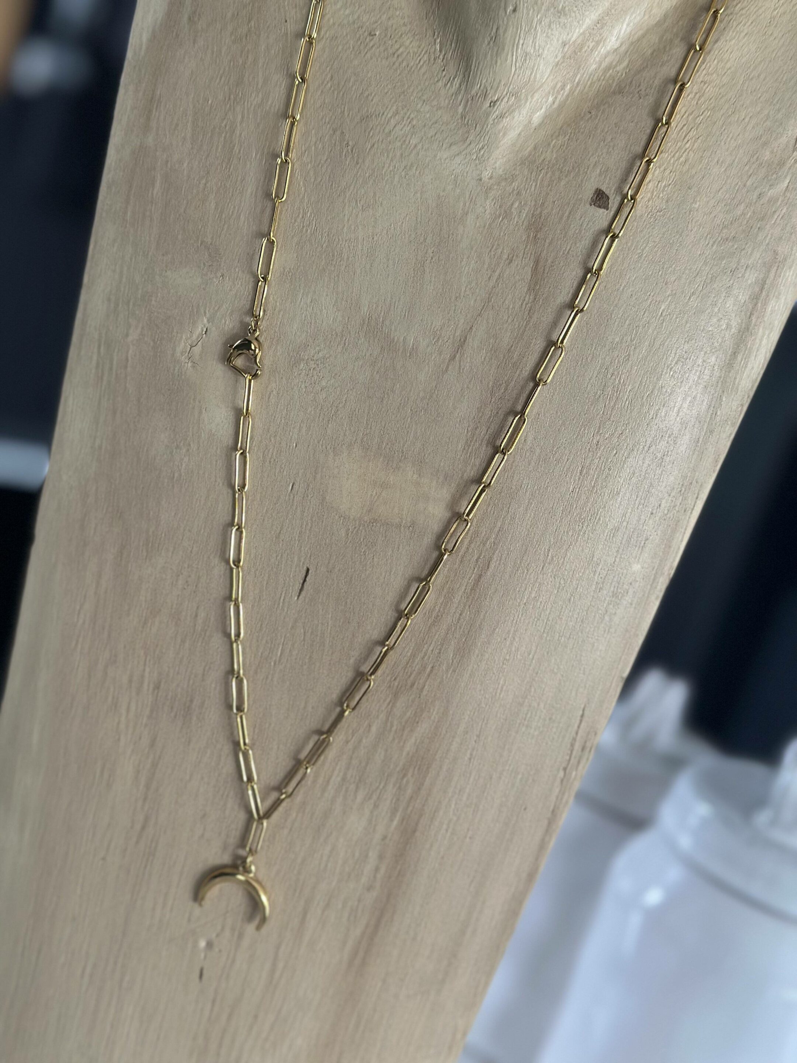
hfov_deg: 30.3
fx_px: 1474
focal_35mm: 48
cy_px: 532
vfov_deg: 39.7
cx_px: 398
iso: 125
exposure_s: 1/63
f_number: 1.78
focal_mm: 6.86
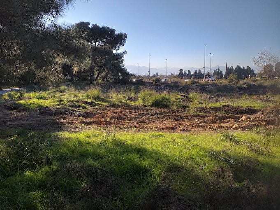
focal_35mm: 26
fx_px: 210
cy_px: 105
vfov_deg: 53.0
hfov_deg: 67.3
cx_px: 140
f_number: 1.9
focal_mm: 3.6
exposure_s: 1/1127
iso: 40
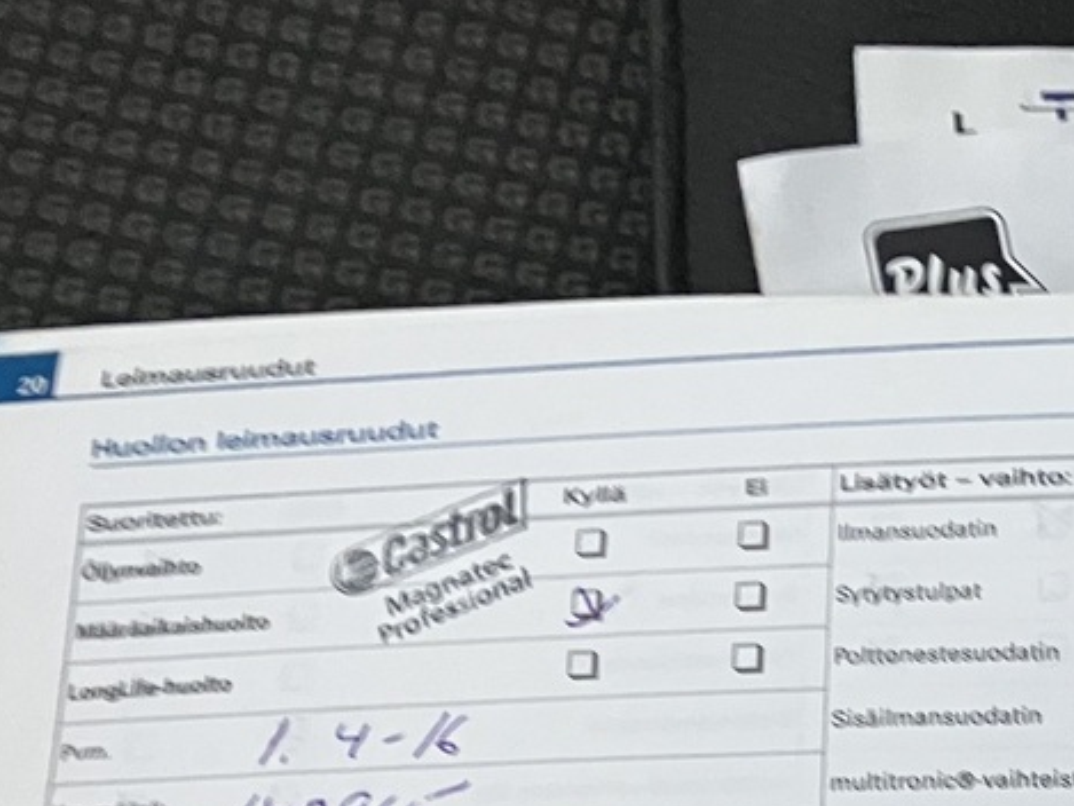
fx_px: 2669
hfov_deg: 20.2
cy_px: 939
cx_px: 1523
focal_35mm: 86
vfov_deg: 16.5
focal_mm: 3.99
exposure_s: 1/33
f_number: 1.8
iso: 400
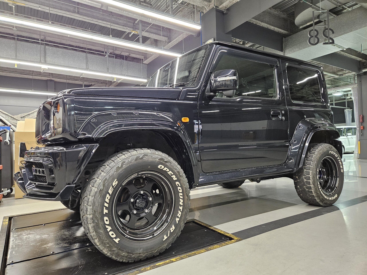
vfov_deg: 58.9
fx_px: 244
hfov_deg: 73.9
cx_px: 184
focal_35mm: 23
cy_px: 138
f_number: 1.8
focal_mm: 5.4
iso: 640
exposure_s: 1/100
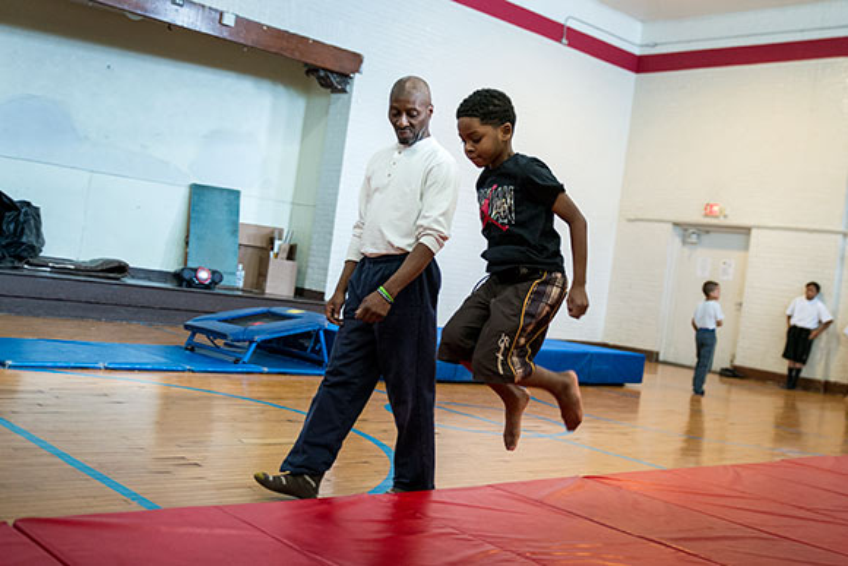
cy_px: 283
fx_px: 801
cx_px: 424
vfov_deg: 38.9
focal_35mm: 34
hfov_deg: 55.8
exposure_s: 1/250
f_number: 2.8
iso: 3600
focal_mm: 34
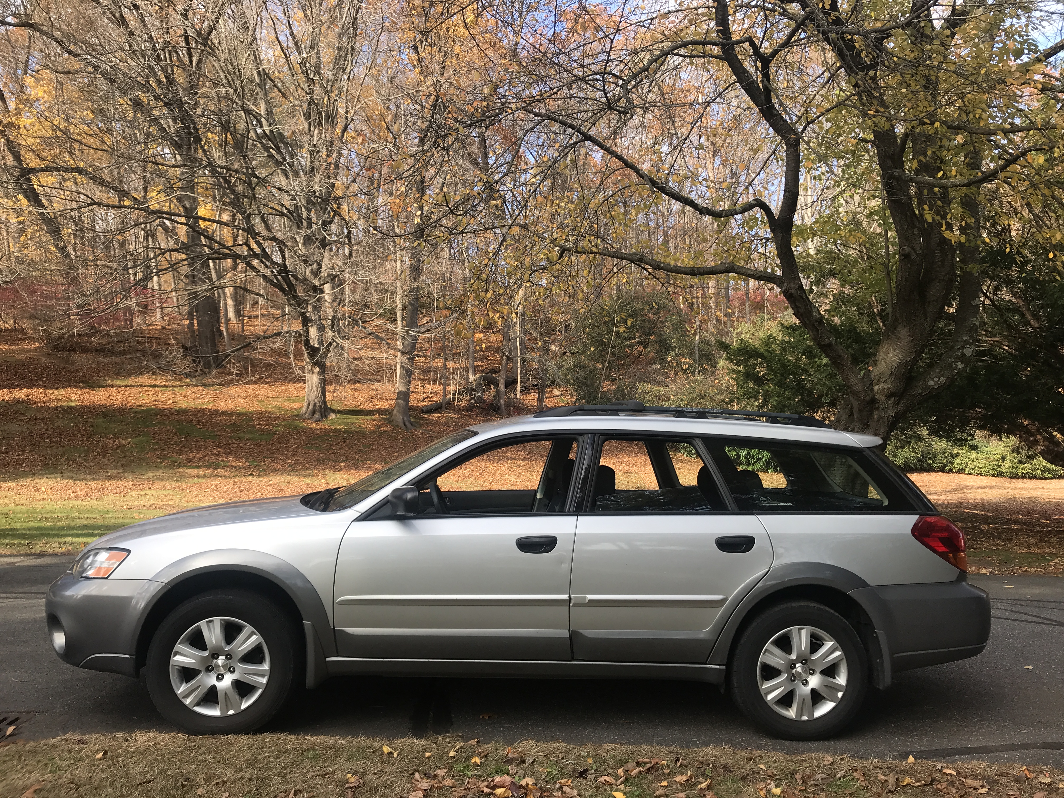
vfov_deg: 49.7
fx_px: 861
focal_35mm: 28
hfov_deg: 63.4
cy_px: 399
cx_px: 532
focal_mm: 3.99
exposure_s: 1/501
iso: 20
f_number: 1.8
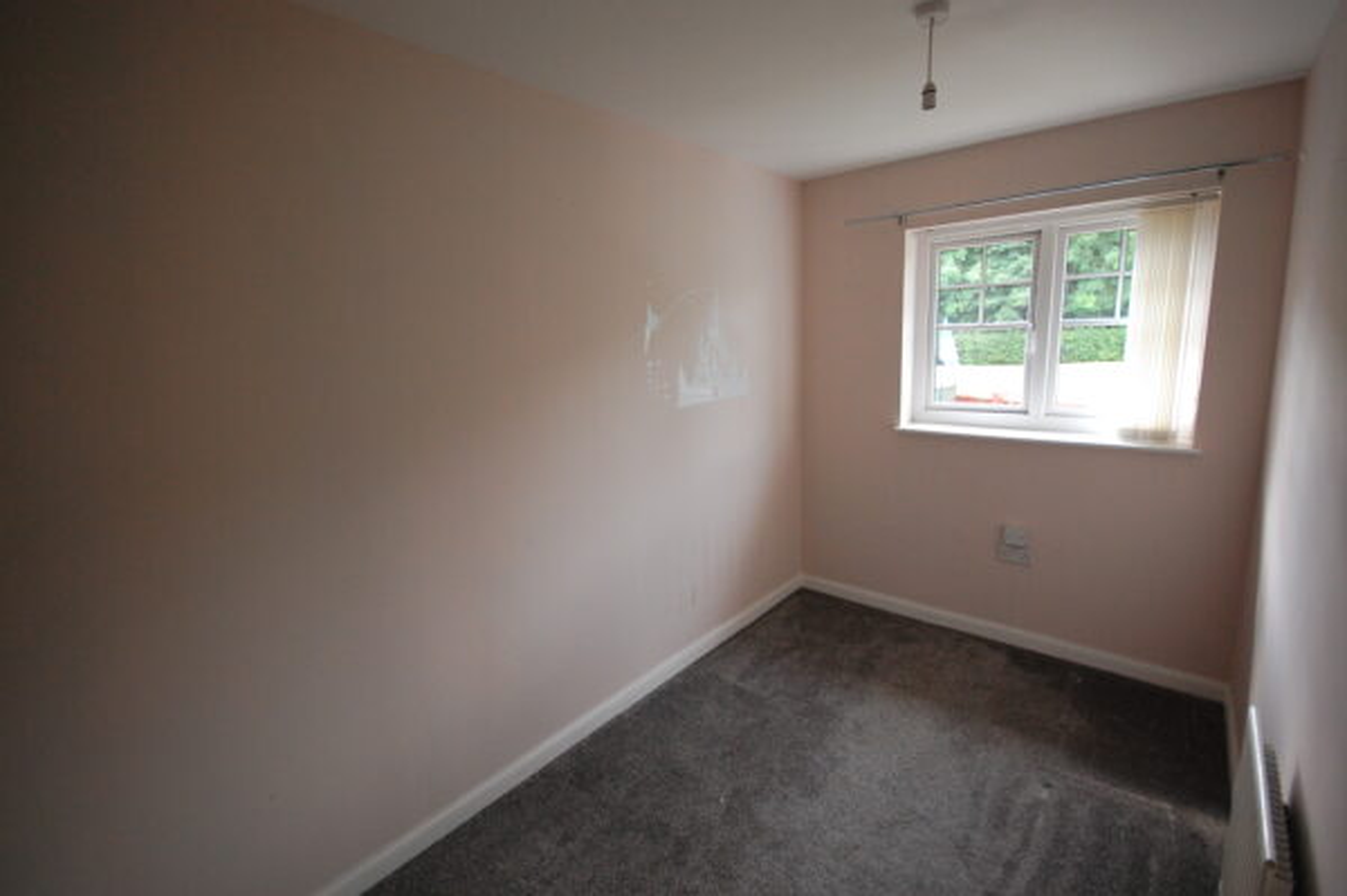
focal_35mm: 15
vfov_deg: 77.2
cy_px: 448
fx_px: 561
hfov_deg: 100.4
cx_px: 674
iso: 800
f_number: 4.5
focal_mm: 10
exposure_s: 1/80
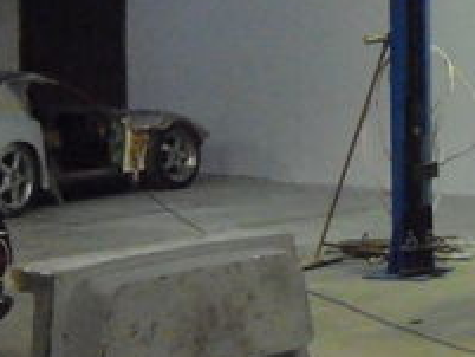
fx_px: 1620
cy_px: 9
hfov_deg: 16.0
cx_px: 588
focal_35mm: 118
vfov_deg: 12.4
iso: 1250
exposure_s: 1/30
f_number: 2.7
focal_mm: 6.2
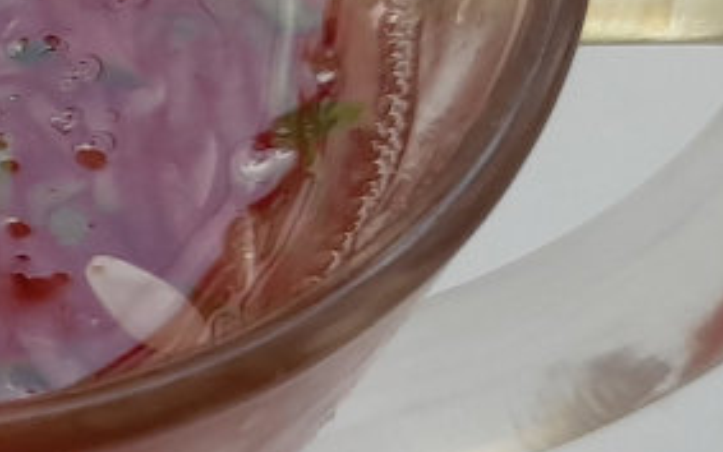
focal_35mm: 150
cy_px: 409
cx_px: -950
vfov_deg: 8.7
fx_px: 2956
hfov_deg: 11.7
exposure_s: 1/60
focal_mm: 4.6
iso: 20
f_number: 2
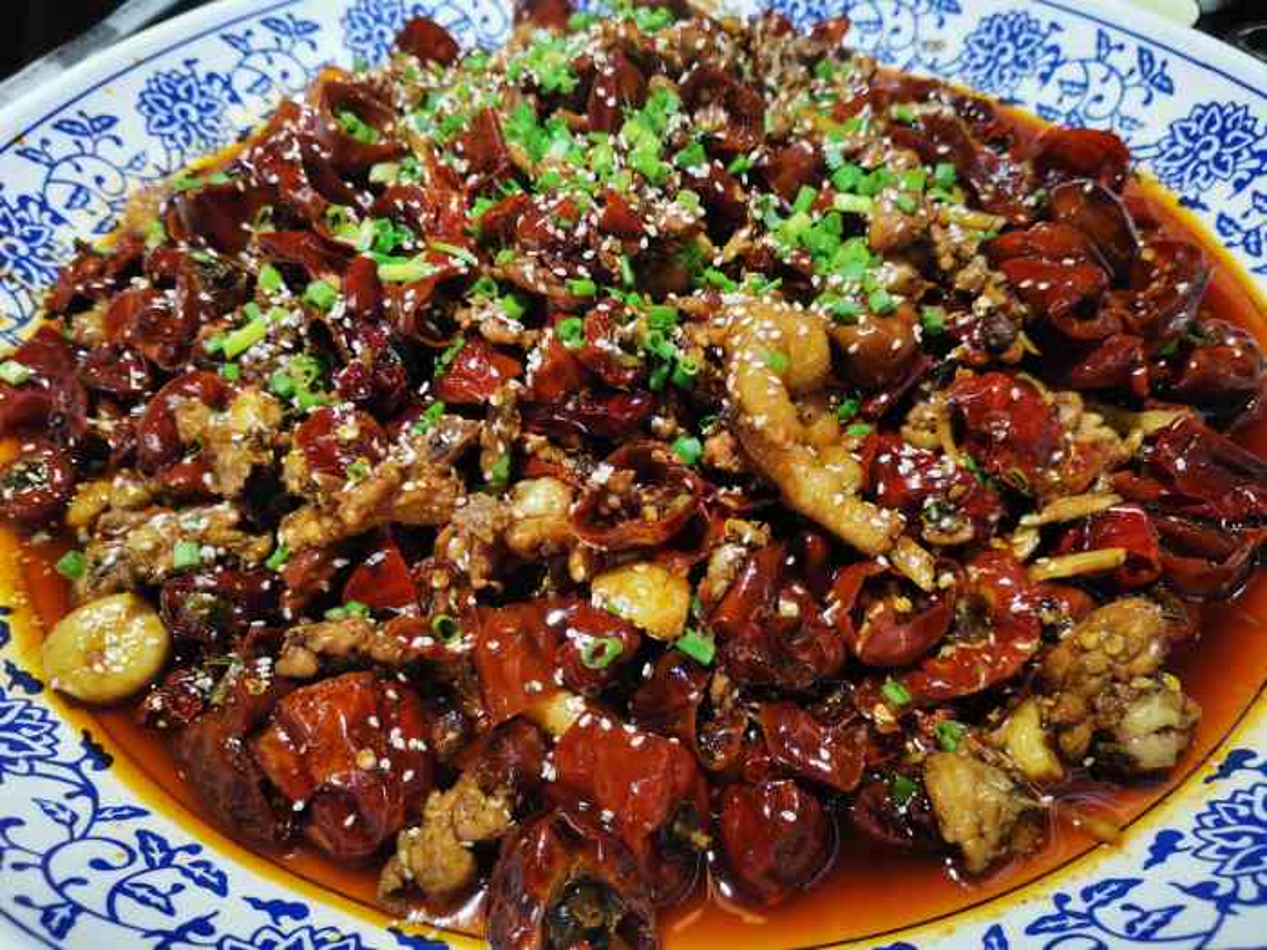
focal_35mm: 26
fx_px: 952
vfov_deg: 53.1
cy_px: 475
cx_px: 634
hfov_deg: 67.3
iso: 64
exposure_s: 1/90.1
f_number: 1.8
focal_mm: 4.75
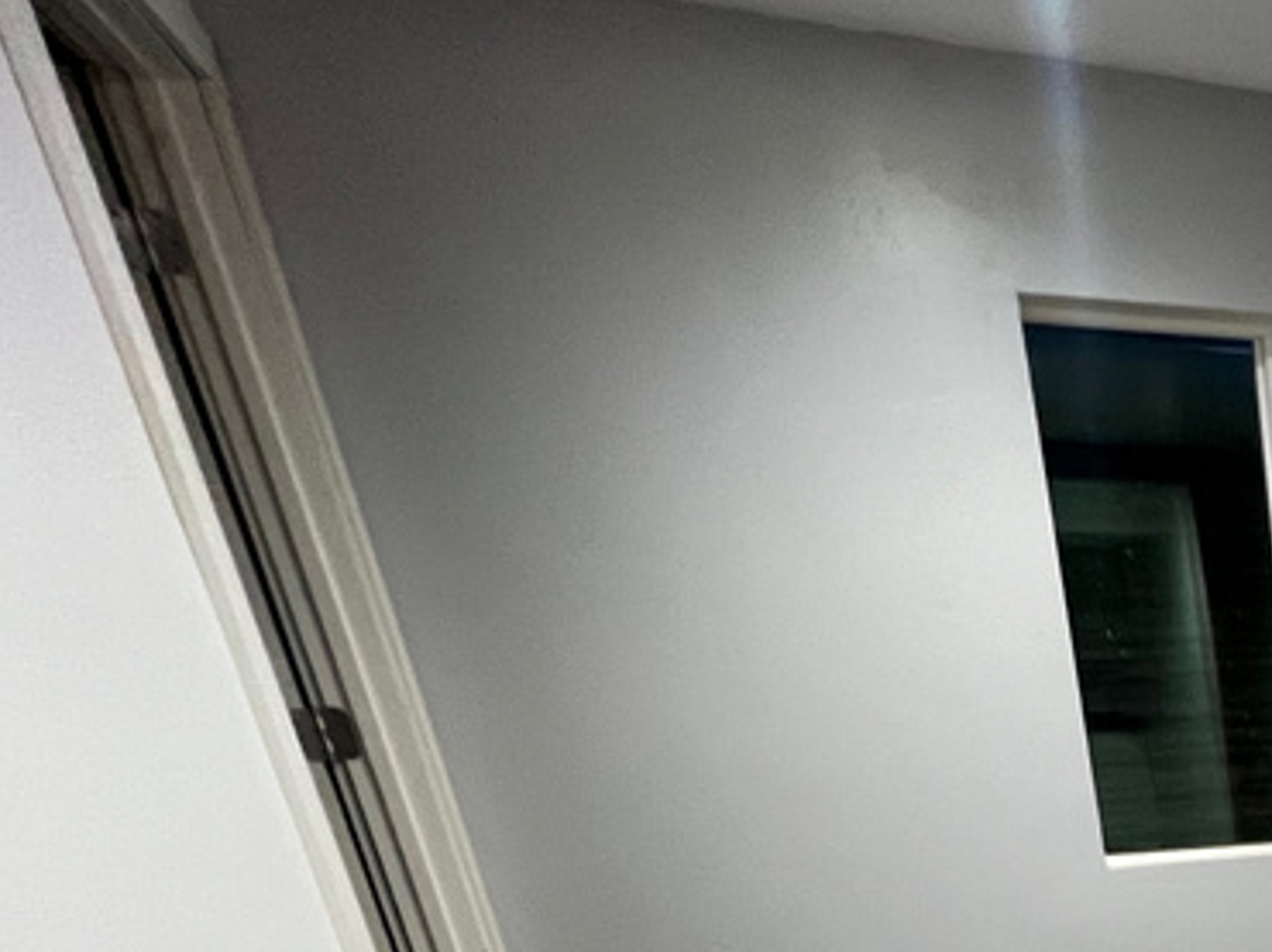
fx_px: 1322
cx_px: 1592
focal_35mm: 36
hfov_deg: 36.7
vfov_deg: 29.7
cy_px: 1306
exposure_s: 1/60
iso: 320
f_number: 1.8
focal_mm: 1.57
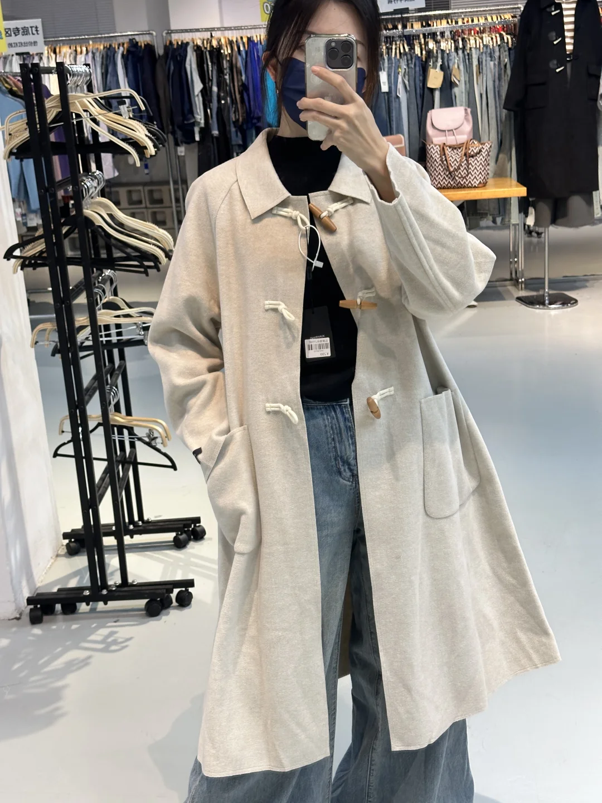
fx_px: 1113
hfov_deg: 30.3
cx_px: 301
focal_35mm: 48
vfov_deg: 39.7
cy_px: 402
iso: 160
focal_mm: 6.86
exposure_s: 1/100
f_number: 1.78
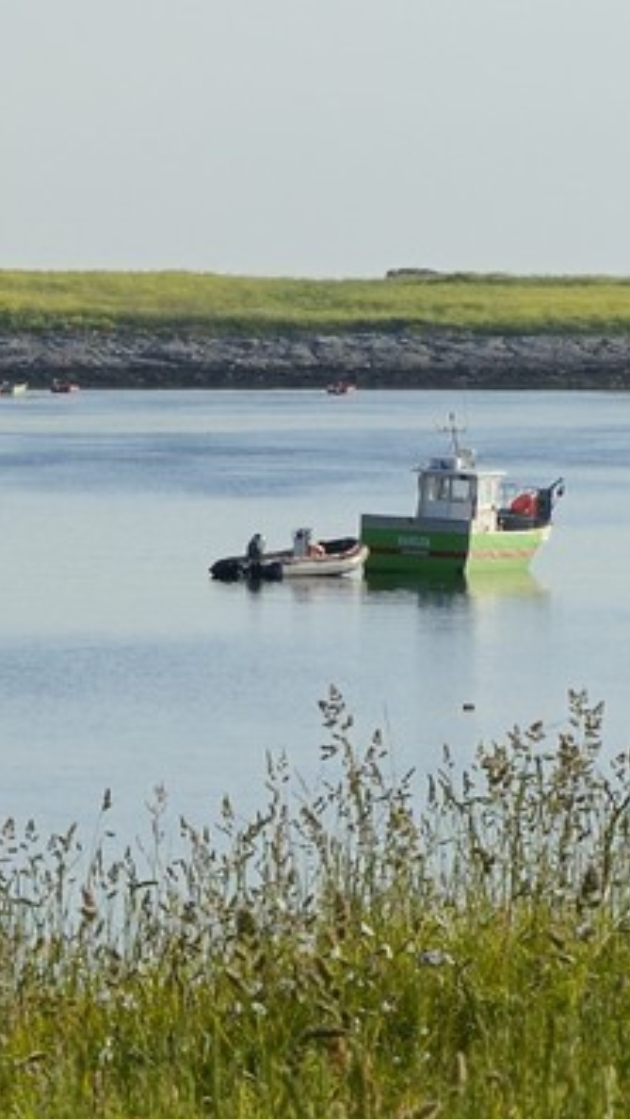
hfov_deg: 3.3
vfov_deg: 6.0
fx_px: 10682
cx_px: -1469
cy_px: 848
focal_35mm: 360
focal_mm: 85
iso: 200
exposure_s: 1/160
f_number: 14
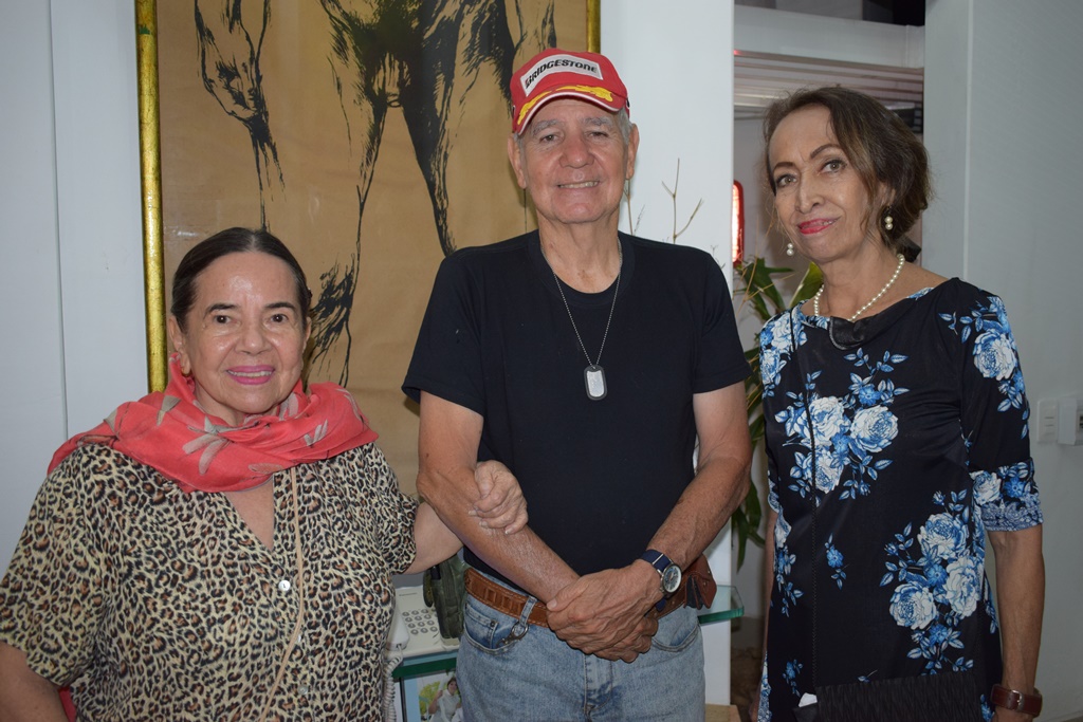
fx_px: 1083
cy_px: 361
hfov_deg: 53.1
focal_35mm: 36
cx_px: 542
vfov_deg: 36.9
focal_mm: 24
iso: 800
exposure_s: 1/30
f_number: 3.8
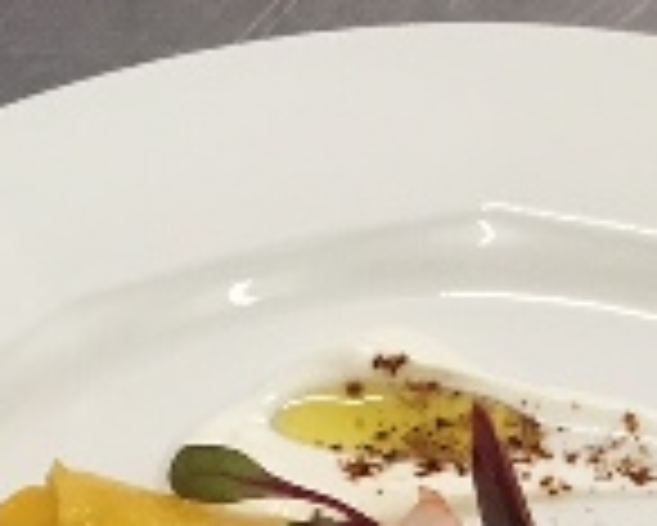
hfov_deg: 15.2
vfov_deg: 11.9
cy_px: 800
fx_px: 2413
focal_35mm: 124
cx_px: 648
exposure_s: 1/30
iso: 125
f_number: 2.2
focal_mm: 4.15
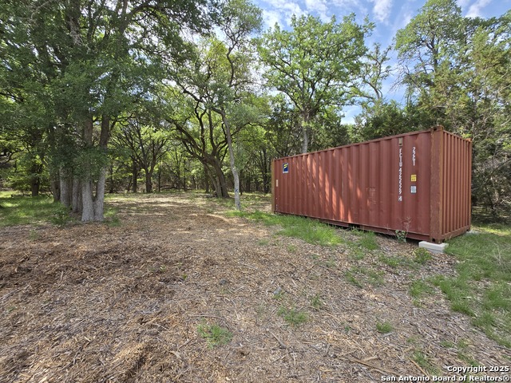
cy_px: 192
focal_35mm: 13
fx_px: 192
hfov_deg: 106.2
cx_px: 256
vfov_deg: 89.9
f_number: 2.2
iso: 25
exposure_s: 1/479
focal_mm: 1.7
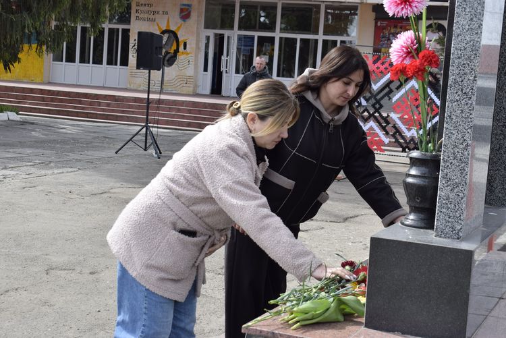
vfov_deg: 21.6
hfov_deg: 31.9
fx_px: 886
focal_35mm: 63
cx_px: 253
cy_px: 169
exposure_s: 1/320
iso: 200
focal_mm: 42
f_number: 9
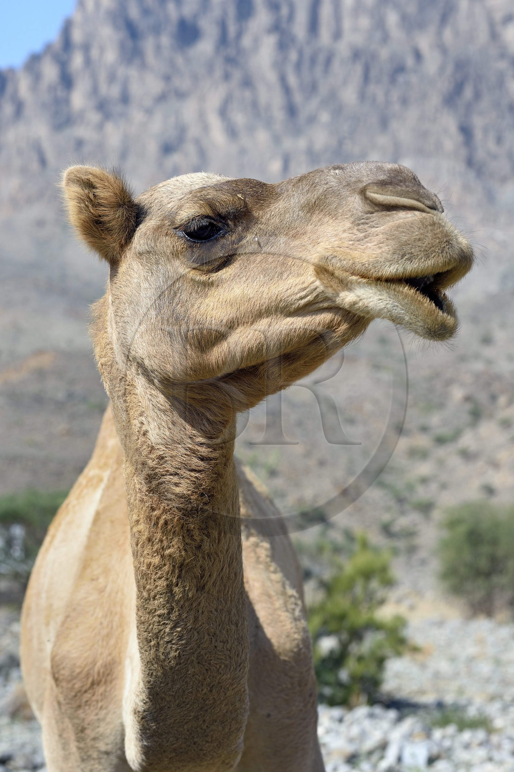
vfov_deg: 24.8
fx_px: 1758
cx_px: 257
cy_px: 386
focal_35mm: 82
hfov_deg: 16.6
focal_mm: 82
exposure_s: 1/640
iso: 200
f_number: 7.1
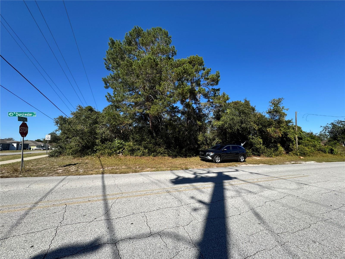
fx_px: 140
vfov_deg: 85.7
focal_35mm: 14
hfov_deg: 102.1
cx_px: 172
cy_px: 130
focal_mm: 2.22
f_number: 2.2
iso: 50
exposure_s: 1/1110
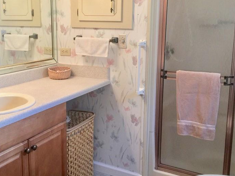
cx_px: 99
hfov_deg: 43.7
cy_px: 73
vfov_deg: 33.5
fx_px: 292
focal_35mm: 43
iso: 50
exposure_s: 1/15
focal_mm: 4.15
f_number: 2.2
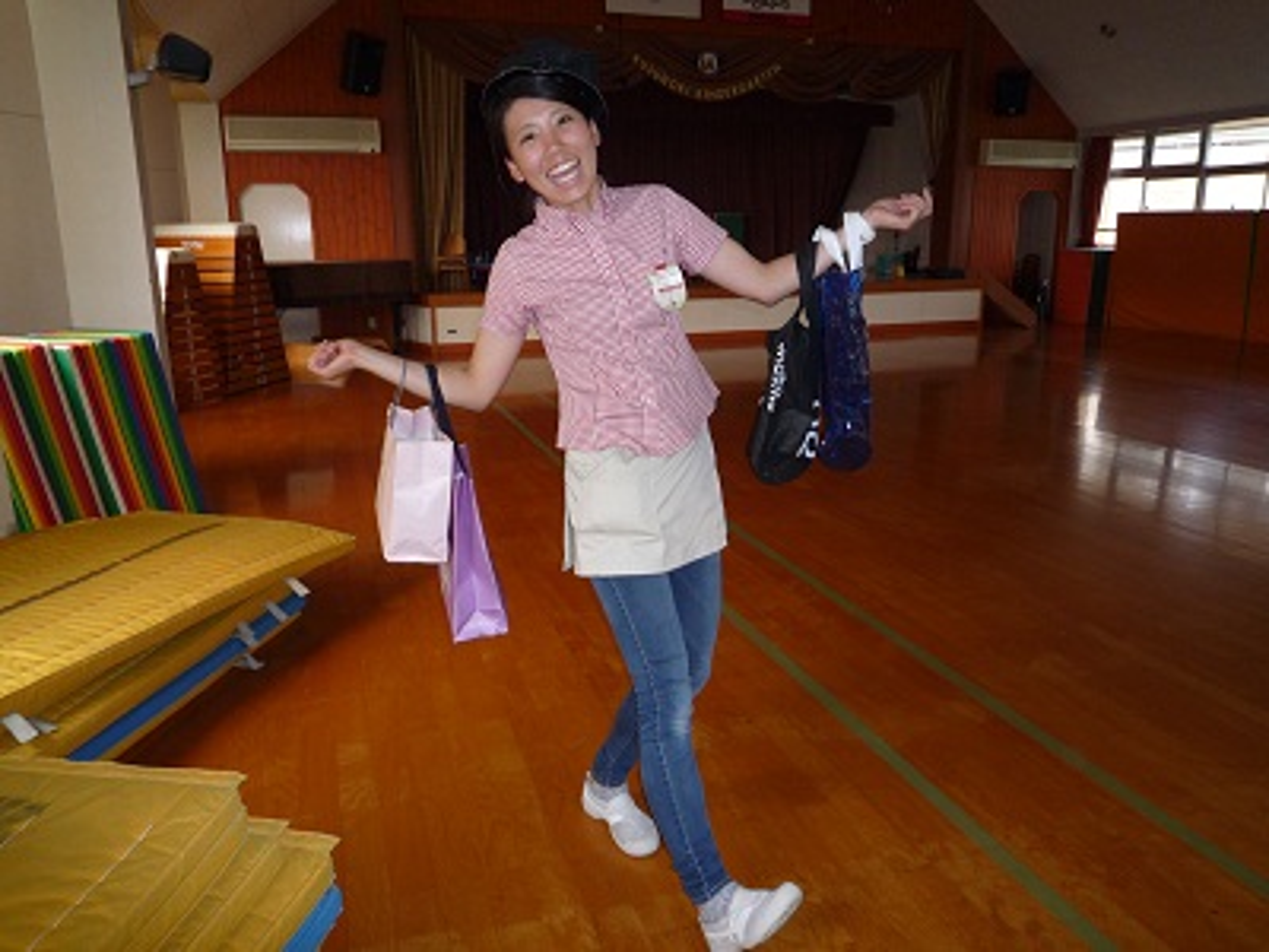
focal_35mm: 25
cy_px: 476
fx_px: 916
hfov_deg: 69.4
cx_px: 634
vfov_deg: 54.9
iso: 100
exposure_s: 1/30
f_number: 2.8
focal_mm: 4.4
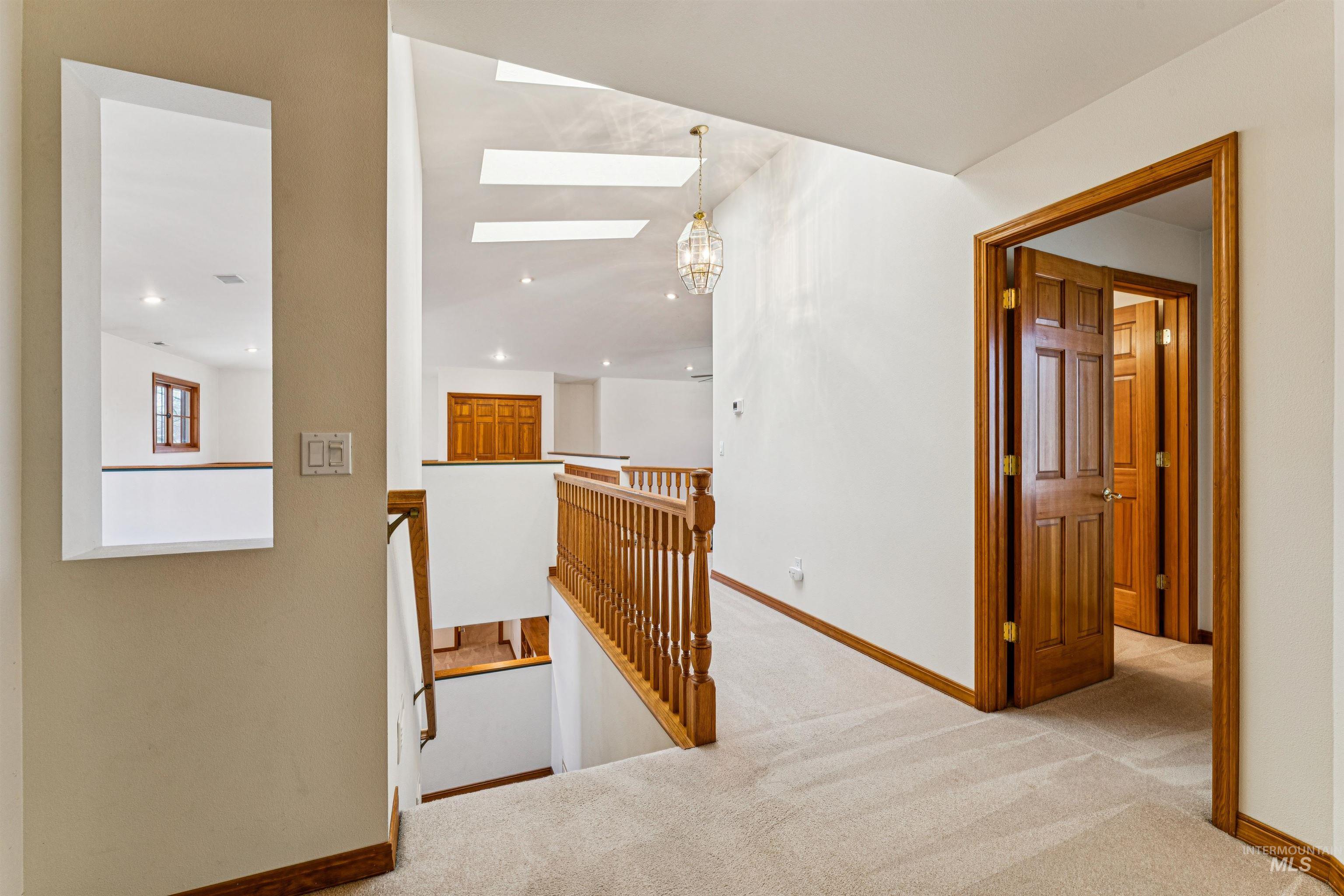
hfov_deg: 100.4
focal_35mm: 15
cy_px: 448
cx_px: 672
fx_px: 560
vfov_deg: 77.3
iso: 400
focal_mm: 15
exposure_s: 1/5
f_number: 13
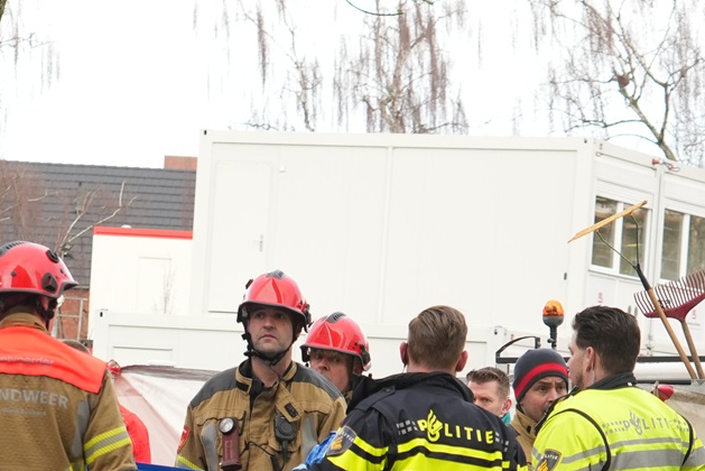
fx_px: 3526
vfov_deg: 7.6
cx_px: 111
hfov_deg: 11.4
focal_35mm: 180
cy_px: 609
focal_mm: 59
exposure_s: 1/200
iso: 500
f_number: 5
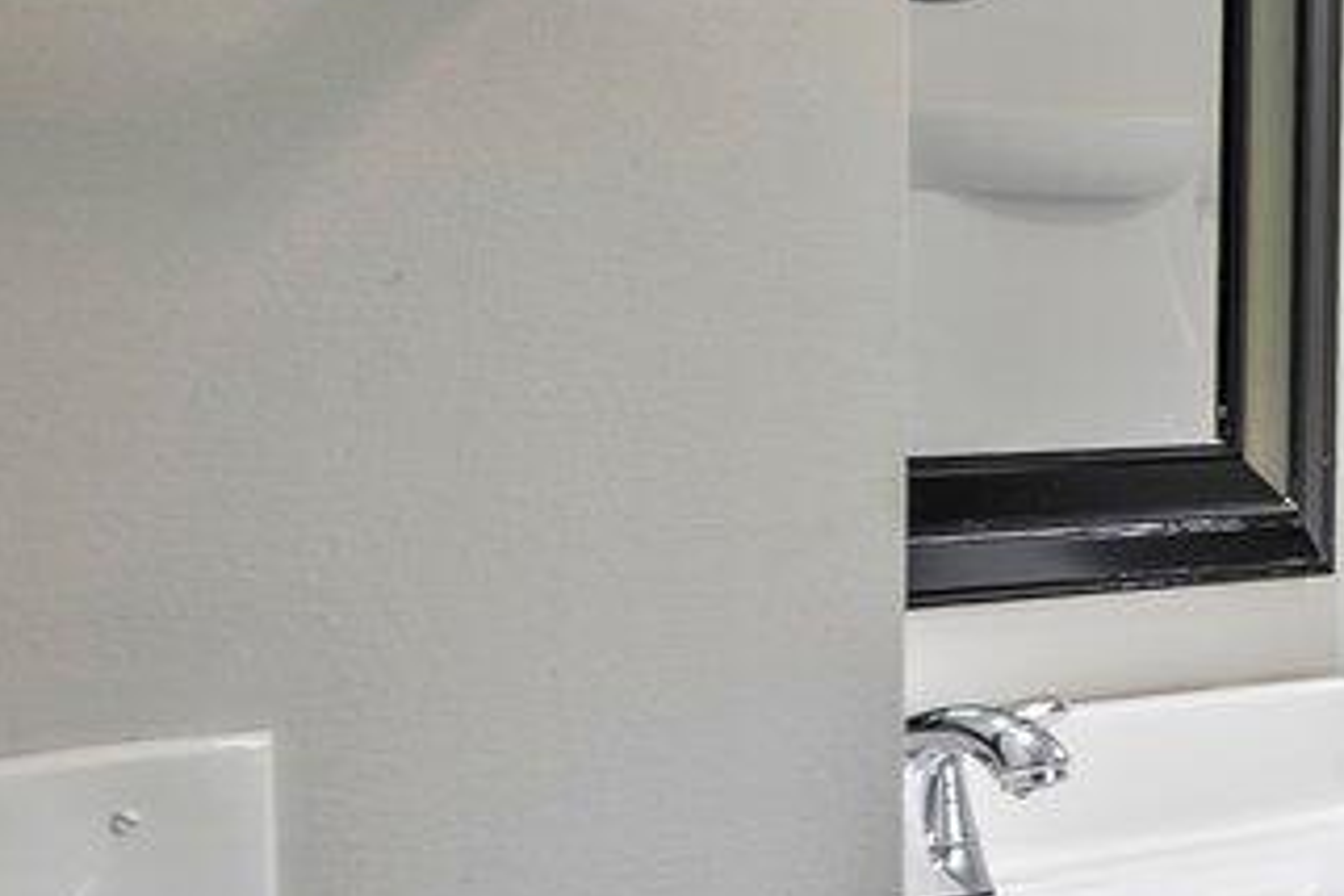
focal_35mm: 102
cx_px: 3404
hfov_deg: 13.4
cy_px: 324
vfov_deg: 13.4
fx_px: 3808
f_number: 9
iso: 50
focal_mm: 16
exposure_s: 1/1.25
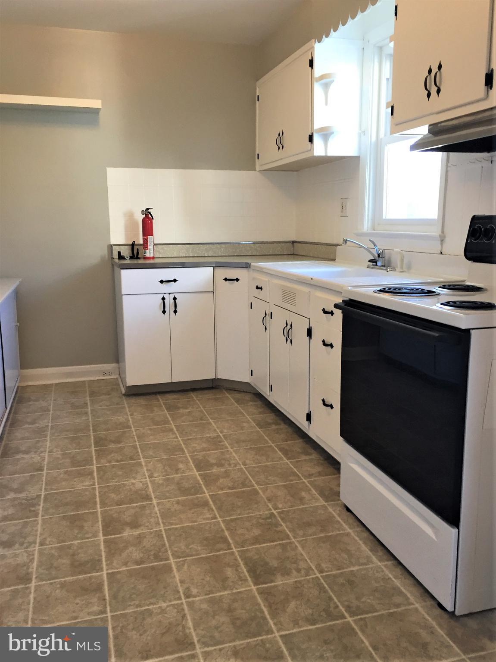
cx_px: 248
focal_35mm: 29
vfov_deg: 61.7
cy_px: 331
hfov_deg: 48.2
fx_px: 554
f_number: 2.2
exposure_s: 1/30
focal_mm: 4.15
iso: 80
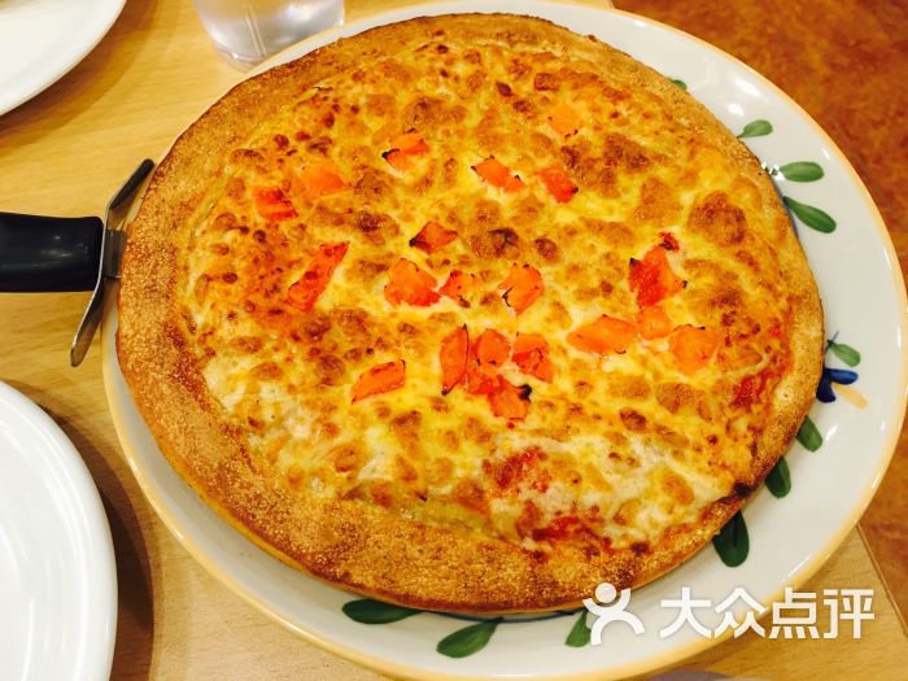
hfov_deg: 61.7
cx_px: 454
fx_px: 761
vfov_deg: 48.2
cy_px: 340
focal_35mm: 29
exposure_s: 1/33
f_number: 2.2
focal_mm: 4.15
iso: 160
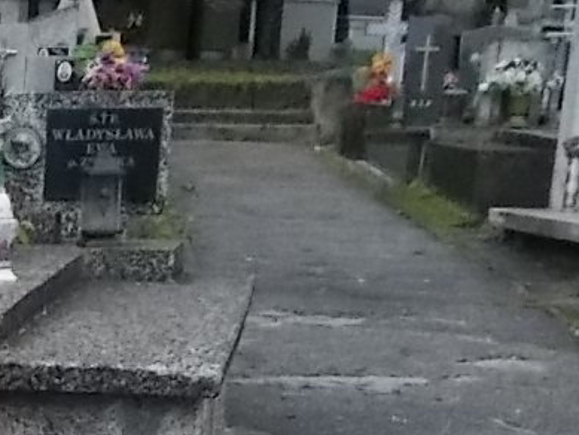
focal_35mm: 107
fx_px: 1790
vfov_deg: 13.0
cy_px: 676
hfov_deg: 16.5
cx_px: -326
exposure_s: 1/400
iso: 400
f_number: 8
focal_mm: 4.6
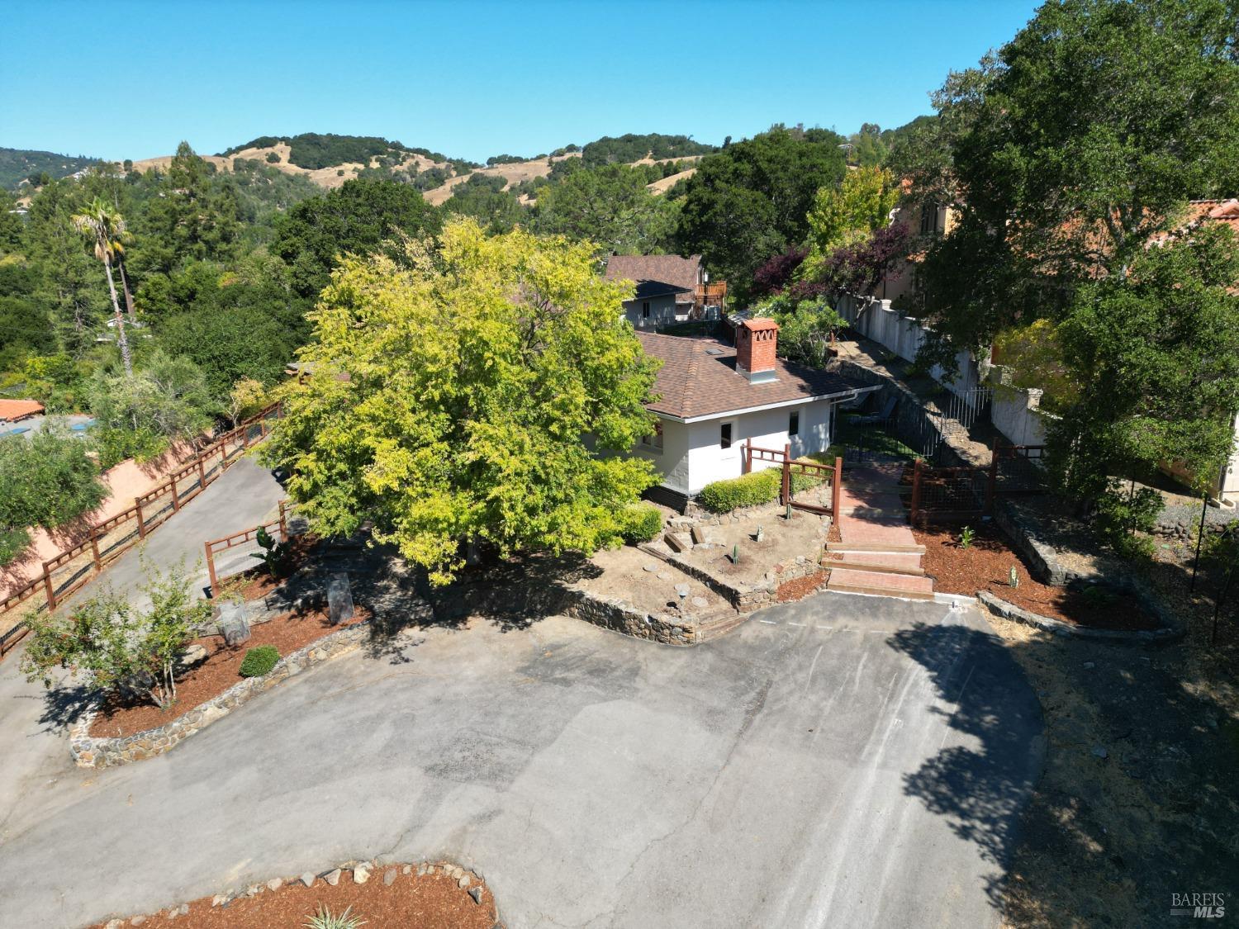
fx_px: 859
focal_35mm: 24
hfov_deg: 71.6
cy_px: 464
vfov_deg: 56.8
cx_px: 620
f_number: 1.7
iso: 110
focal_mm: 6.72
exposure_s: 1/2000
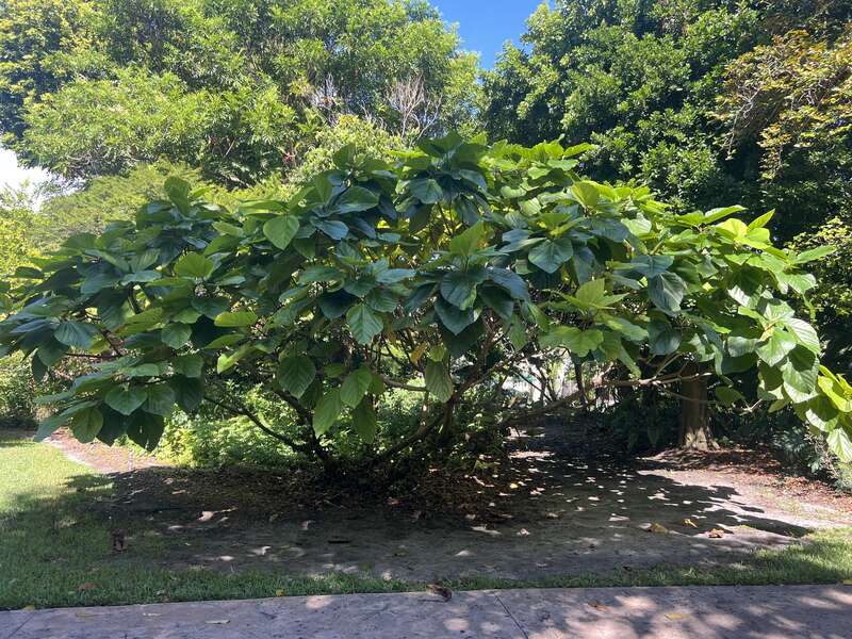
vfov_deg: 53.1
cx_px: 426
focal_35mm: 26
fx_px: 640
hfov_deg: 67.3
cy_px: 320
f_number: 1.5
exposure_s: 1/282
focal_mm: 5.7
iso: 50
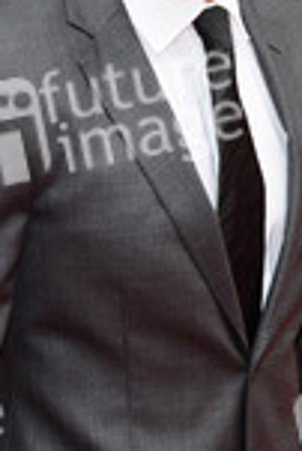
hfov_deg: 4.3
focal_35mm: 318
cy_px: 272
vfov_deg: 6.5
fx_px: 3992
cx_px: 178
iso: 320
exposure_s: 1/200
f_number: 5.6
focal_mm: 80
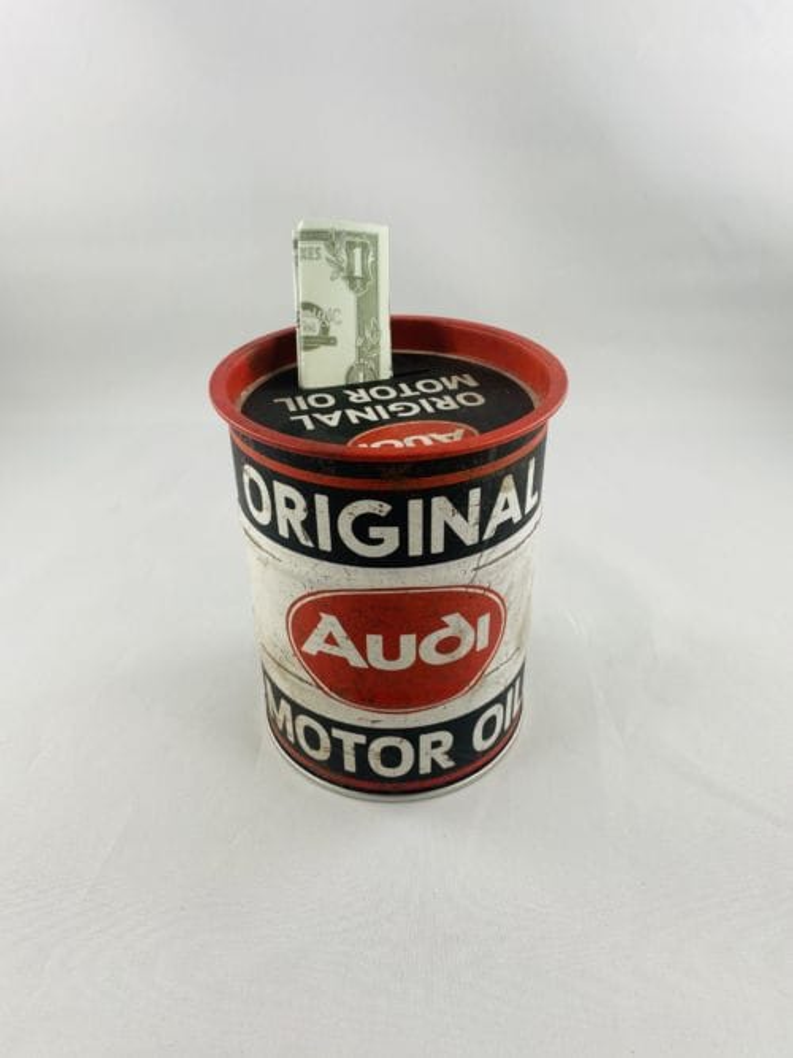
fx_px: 794
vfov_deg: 67.3
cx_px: 396
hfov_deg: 53.0
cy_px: 529
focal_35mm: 26
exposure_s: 1/100
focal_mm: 4.25
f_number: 1.8
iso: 50
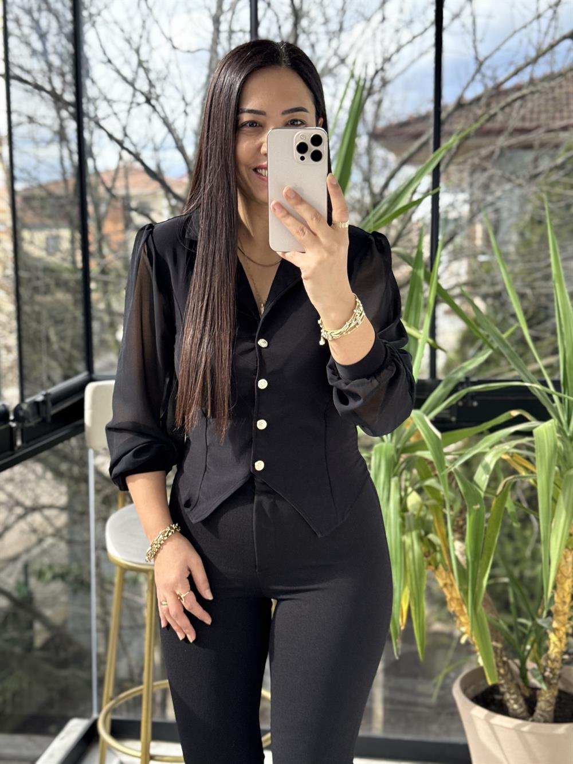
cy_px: 382
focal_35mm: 48
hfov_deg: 30.3
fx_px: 1059
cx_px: 286
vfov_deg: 39.7
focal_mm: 6.76
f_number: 1.78
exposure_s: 1/726
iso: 80
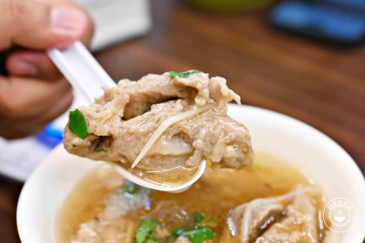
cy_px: 122
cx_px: 182
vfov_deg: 18.2
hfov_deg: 27.0
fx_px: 760
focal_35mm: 75
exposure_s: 1/200
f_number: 3.2
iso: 2000
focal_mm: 50
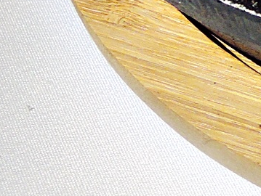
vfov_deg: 10.1
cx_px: 550
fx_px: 1042
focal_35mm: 138
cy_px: -179
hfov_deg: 12.3
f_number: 3.2
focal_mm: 6.6
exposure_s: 1/13
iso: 400
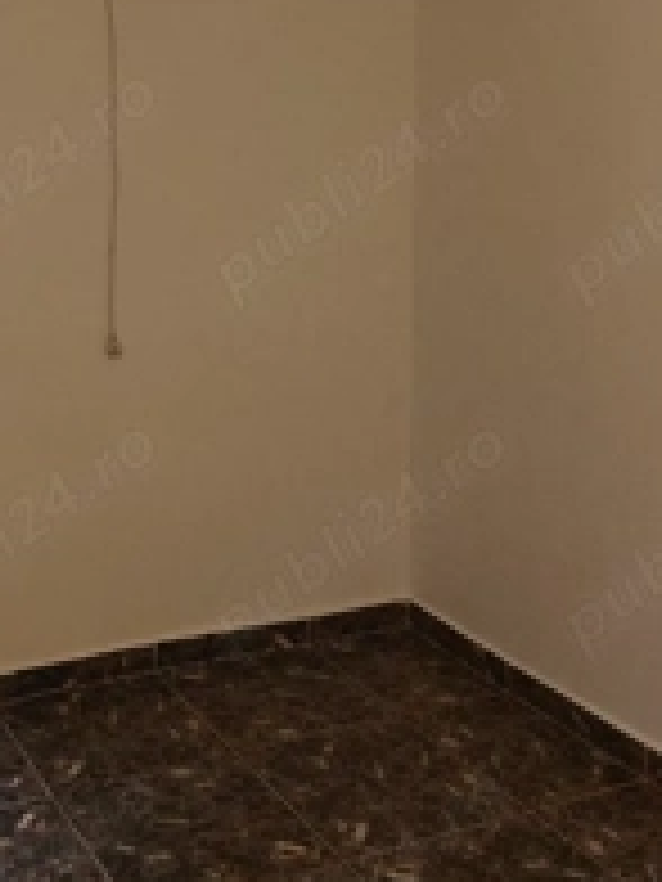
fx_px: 1300
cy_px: 238
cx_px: 99
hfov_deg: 27.8
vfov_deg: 36.7
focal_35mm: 51
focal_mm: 5.23
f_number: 1.8
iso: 250
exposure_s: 1/50
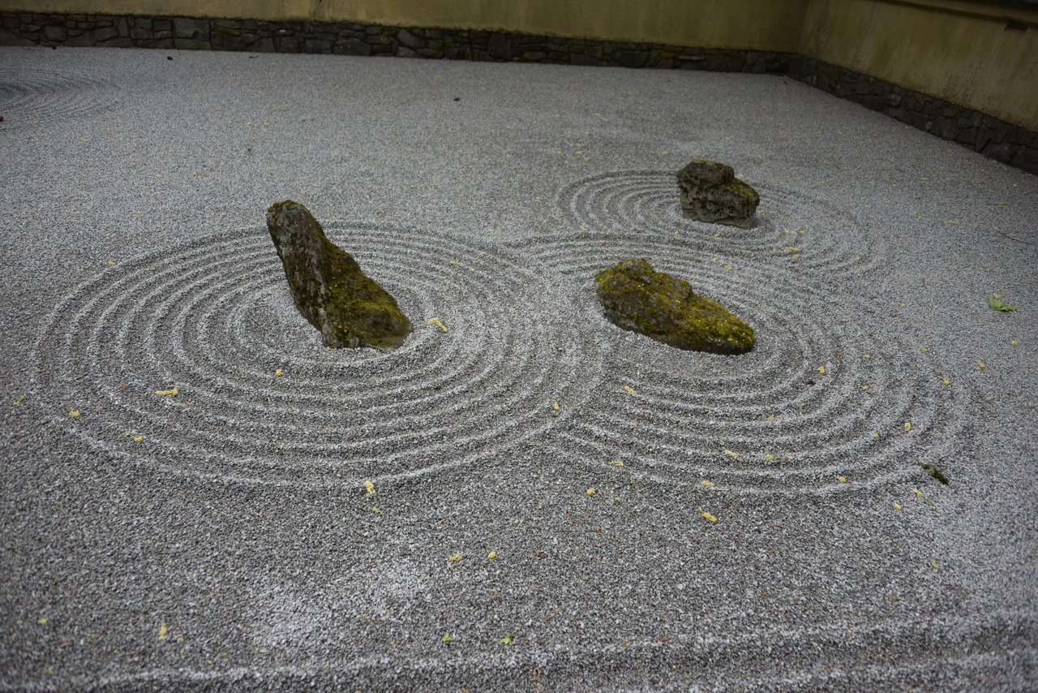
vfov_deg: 46.4
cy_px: 346
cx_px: 519
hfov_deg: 65.5
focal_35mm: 28
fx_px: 807
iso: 180
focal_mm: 28
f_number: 3.5
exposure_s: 1/60
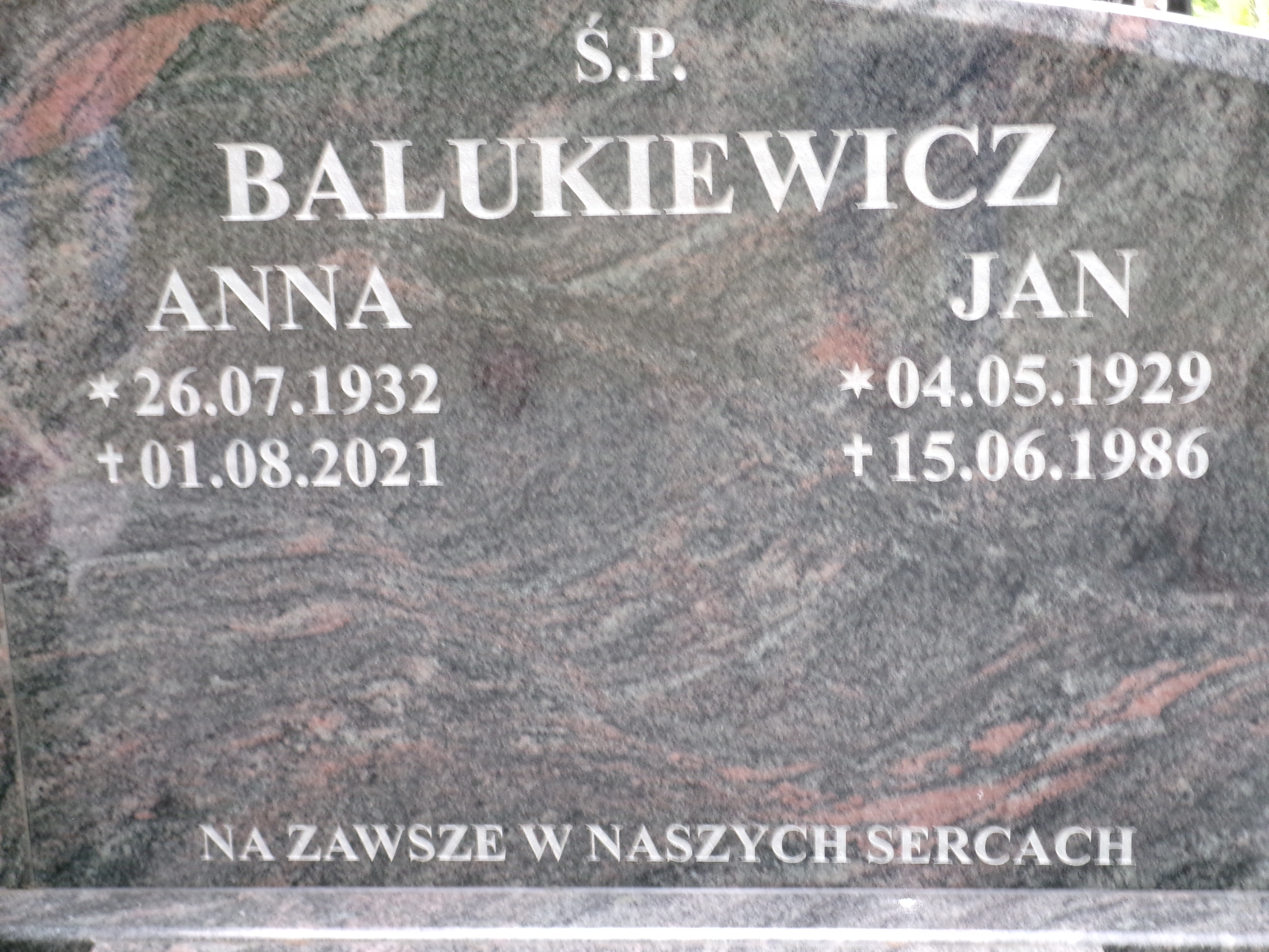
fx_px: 2859
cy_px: 476
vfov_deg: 18.9
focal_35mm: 78
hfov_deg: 25.0
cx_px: 634
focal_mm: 14
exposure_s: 1/34
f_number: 5.4
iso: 320
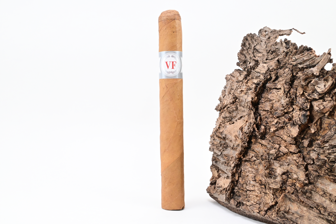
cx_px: 168
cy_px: 112
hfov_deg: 56.1
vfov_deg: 39.1
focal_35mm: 34
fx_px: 315
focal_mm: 22.5
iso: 500
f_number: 22
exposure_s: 1/13
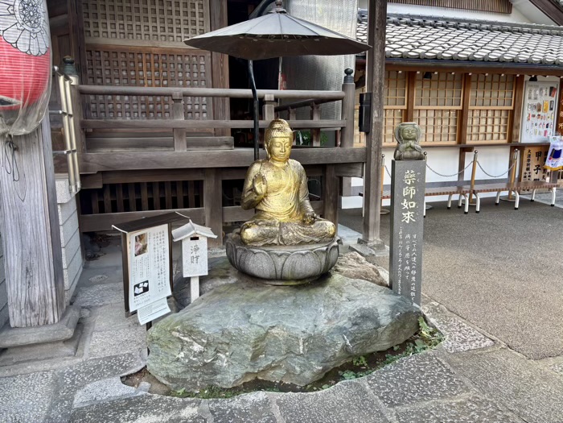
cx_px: 282
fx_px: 423
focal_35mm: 26
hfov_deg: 67.3
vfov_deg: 53.1
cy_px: 212
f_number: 1.6
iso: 50
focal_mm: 5.96
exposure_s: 1/121
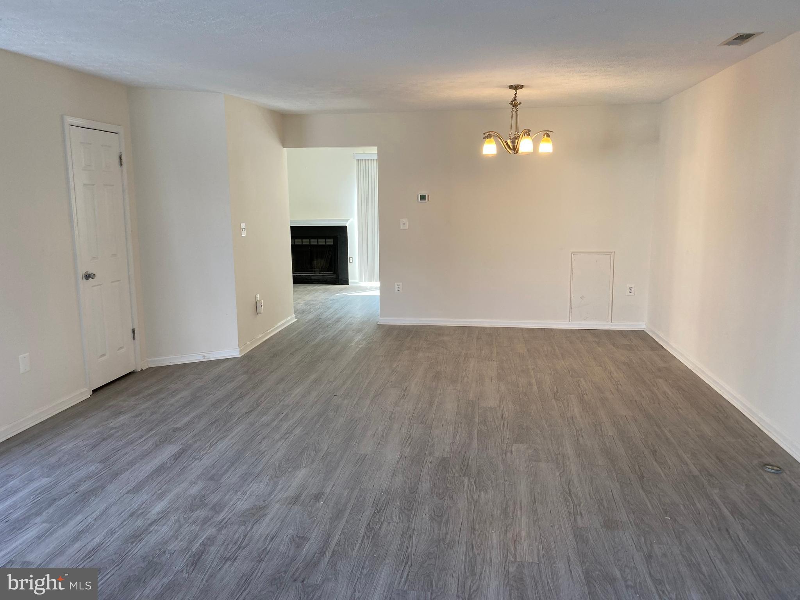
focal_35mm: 26
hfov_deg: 67.3
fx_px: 601
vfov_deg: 53.1
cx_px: 400
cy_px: 300
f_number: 1.8
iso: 80
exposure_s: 1/60
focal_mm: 4.25
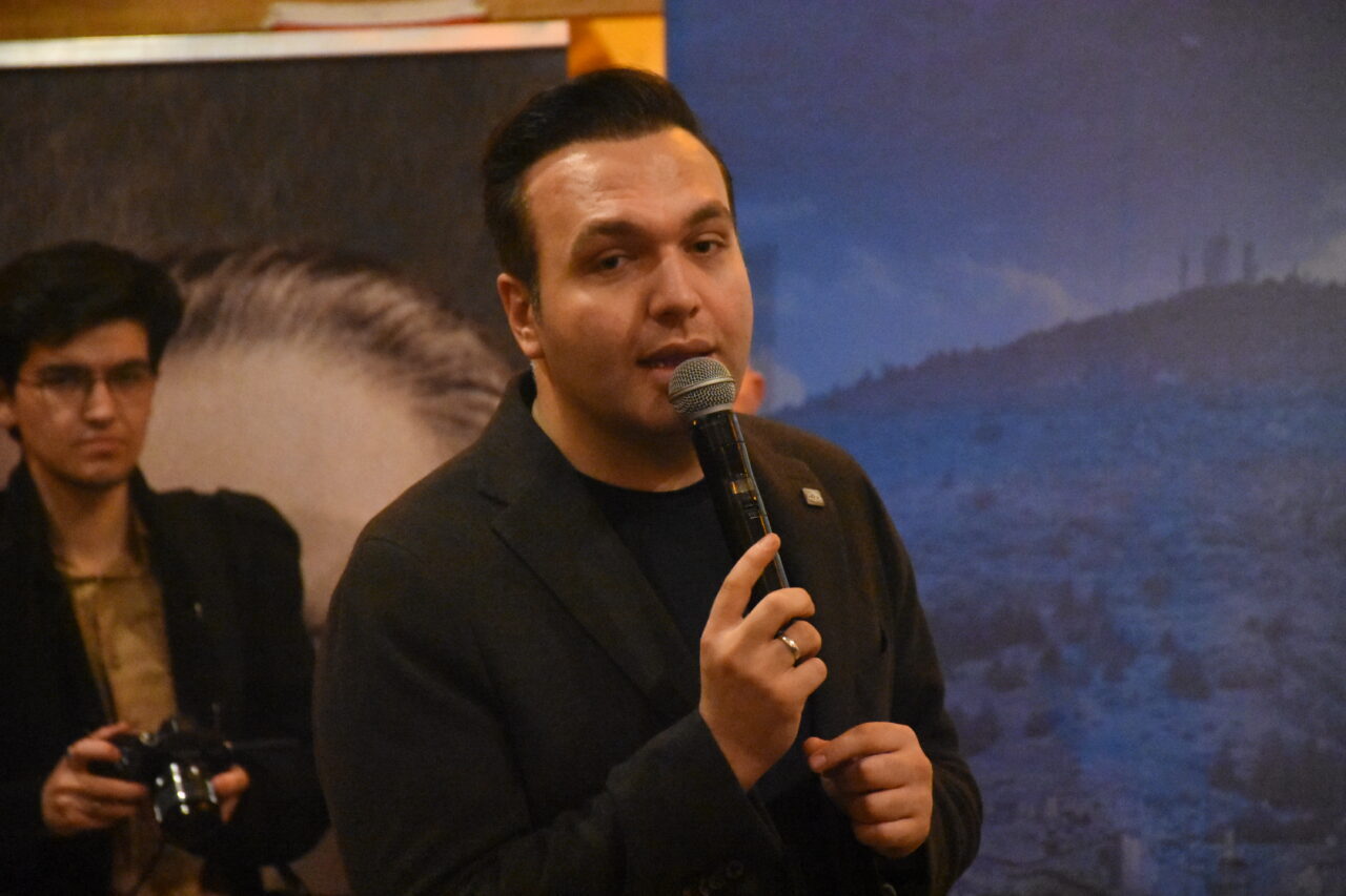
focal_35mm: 168
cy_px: 448
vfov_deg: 8.2
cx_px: 673
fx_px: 6280
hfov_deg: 12.2
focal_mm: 112
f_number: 5.6
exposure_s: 1/60
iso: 14400
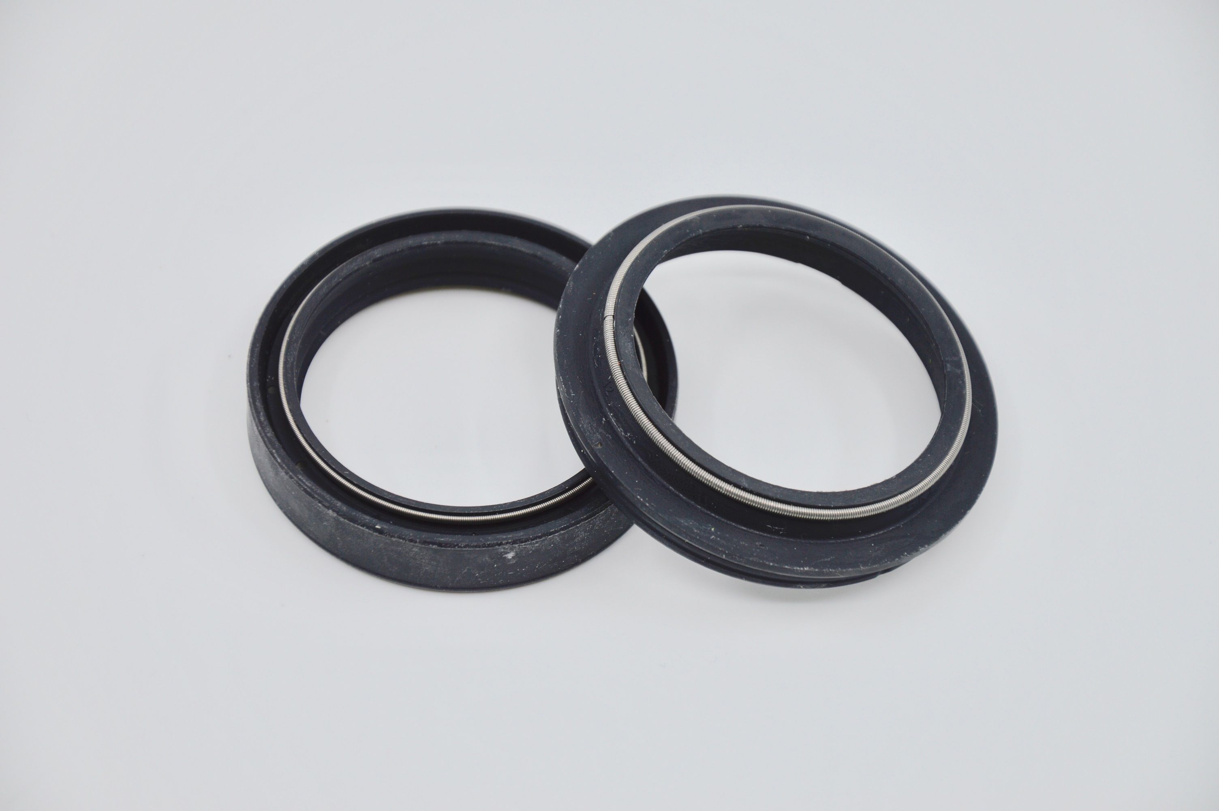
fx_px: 5328
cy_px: 406
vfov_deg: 8.7
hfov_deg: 13.1
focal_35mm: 158
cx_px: 610
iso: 100
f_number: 6.3
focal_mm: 105
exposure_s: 1/160
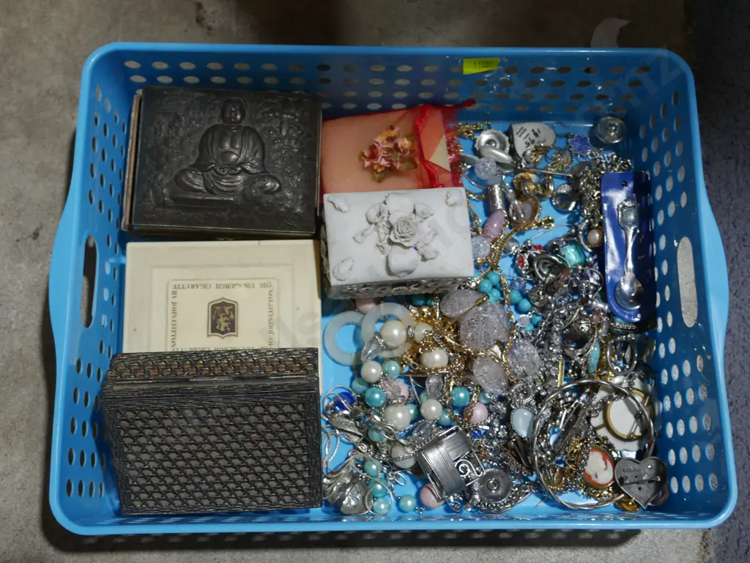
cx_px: 375
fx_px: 910
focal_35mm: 42
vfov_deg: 34.4
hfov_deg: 44.8
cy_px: 282
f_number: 4.6
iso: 320
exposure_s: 1/60
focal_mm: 21
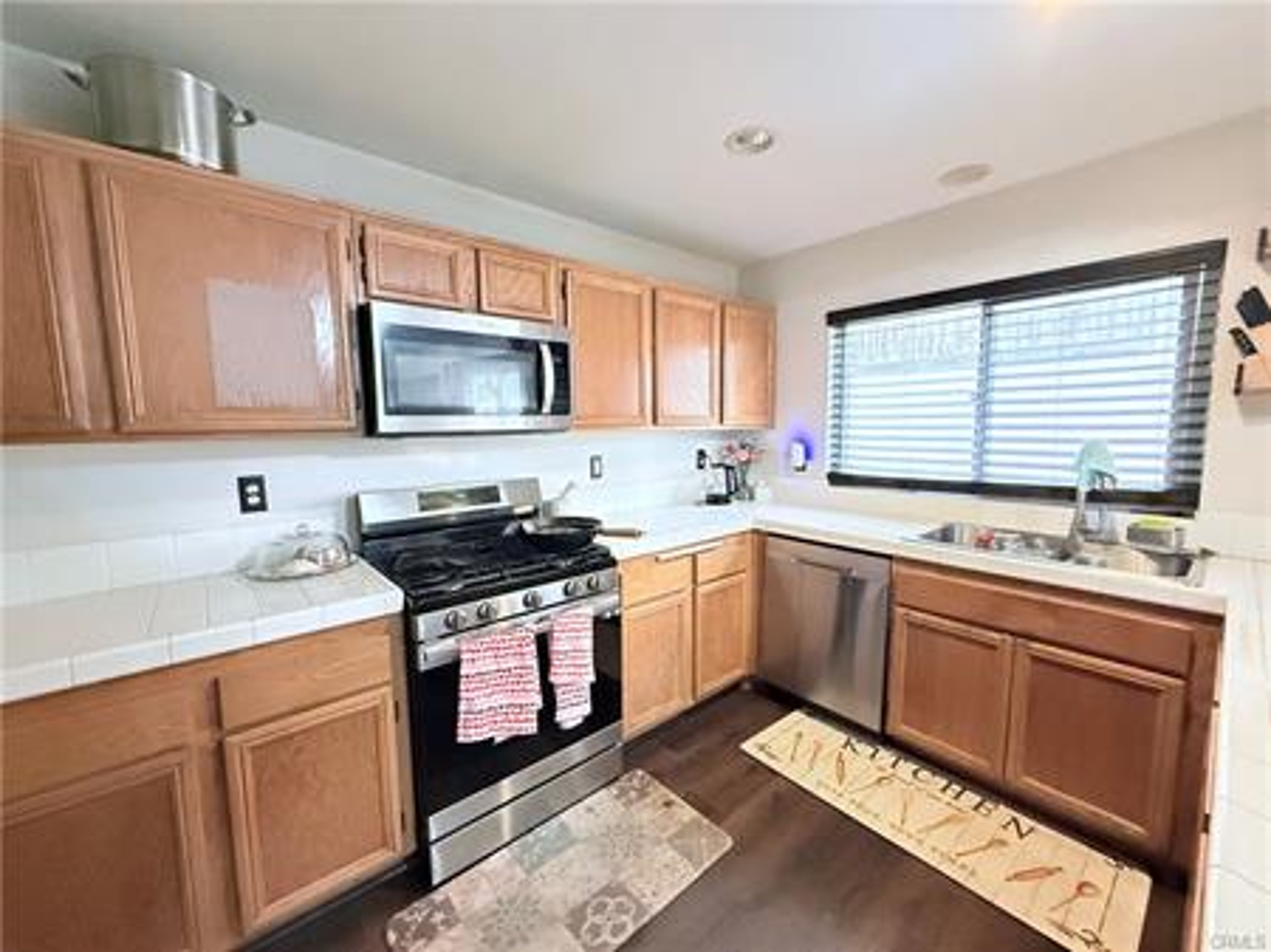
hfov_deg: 102.1
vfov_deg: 85.6
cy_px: 476
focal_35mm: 14
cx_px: 636
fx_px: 514
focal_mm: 2.22
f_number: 2.2
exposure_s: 1/40
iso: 1000
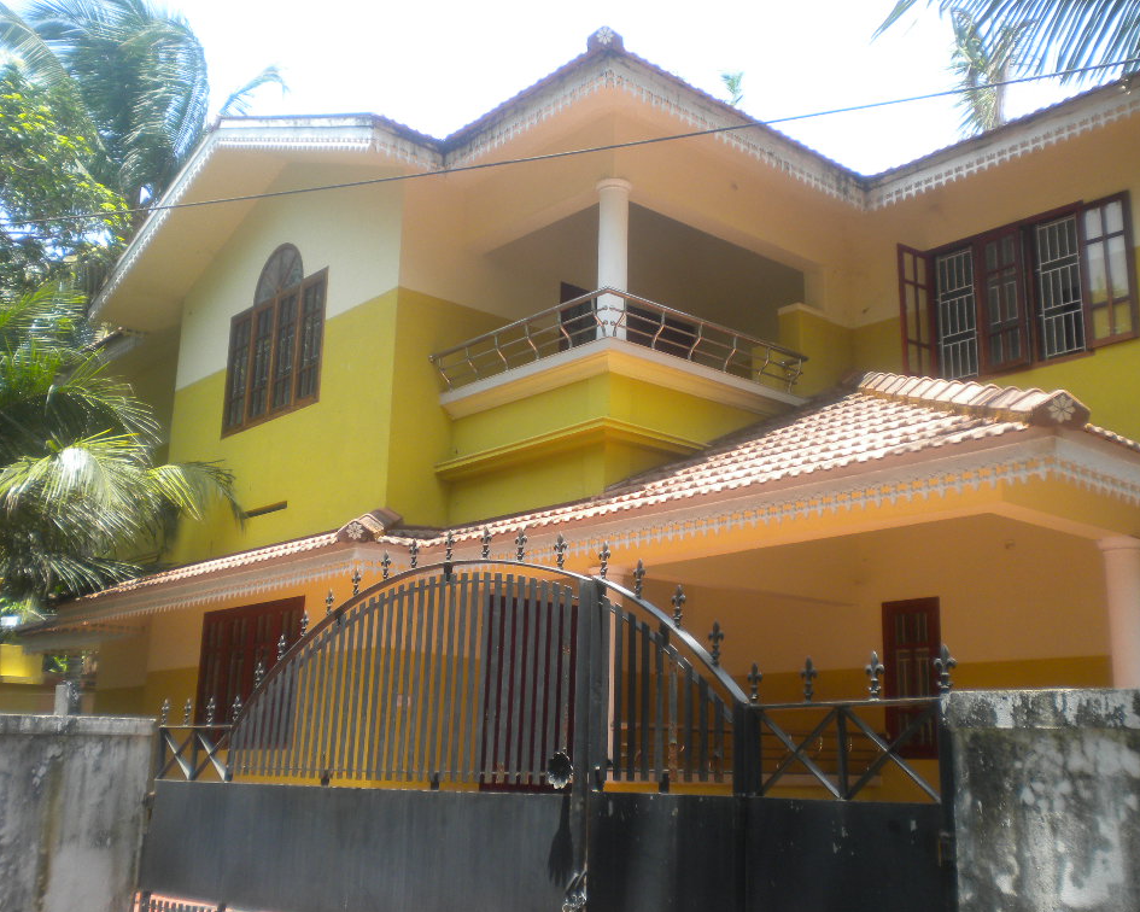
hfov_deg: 49.0
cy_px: 462
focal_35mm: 37
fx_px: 1248
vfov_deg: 40.1
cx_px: 610
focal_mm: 6.3
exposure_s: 1/174
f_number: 4.6
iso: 113
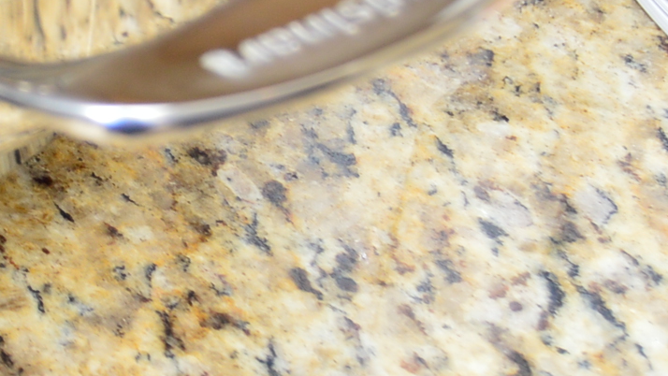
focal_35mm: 172
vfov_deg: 6.9
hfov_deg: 11.7
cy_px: -297
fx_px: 3047
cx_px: -479
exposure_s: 1/160
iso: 200
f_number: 4
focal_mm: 26
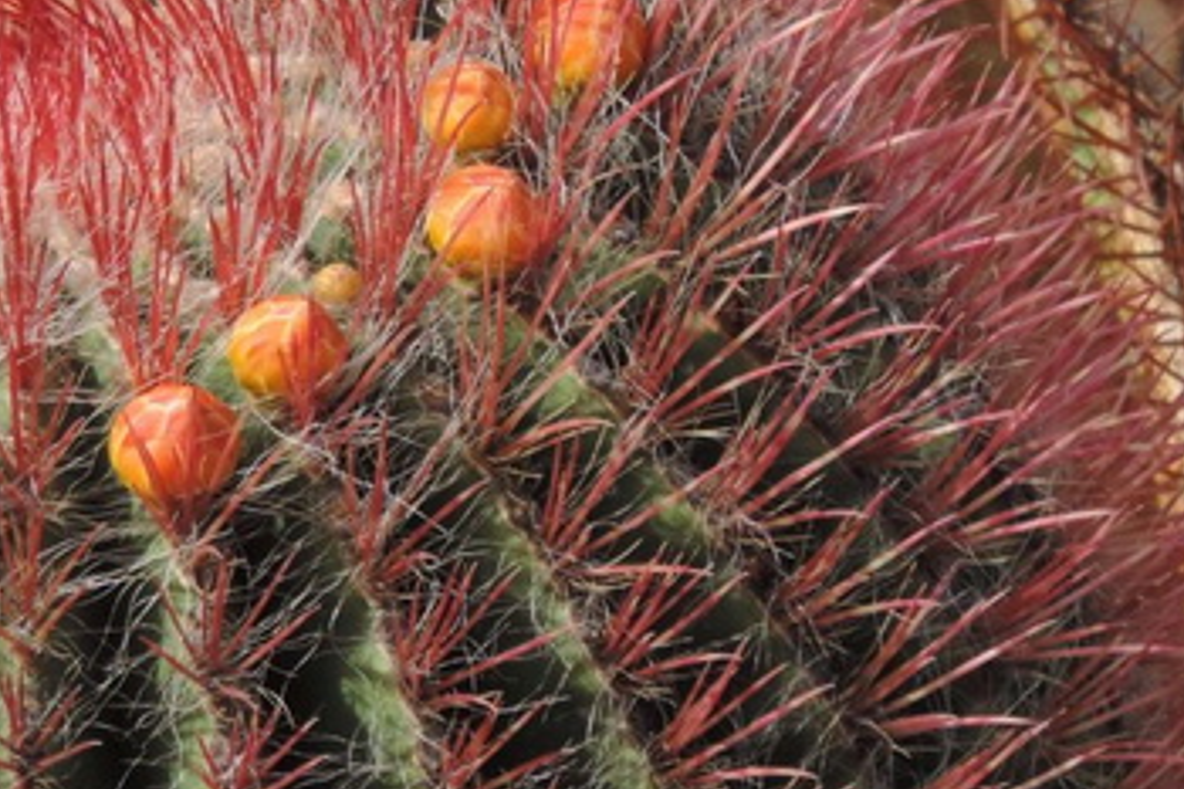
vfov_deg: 0.8
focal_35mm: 1647
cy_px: 296
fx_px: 54140
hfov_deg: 1.3
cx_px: 220
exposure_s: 1/400
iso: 125
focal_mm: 124.8
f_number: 5
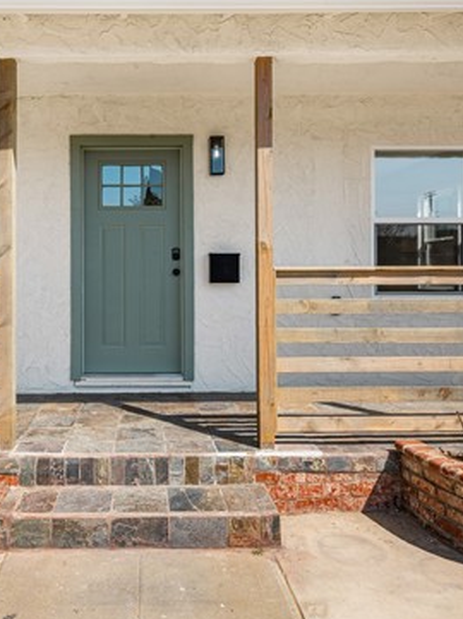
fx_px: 533
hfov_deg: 45.9
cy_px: 267
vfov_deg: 60.0
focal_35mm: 30
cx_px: 139
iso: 100
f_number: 18
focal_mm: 17.5
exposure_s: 1/160
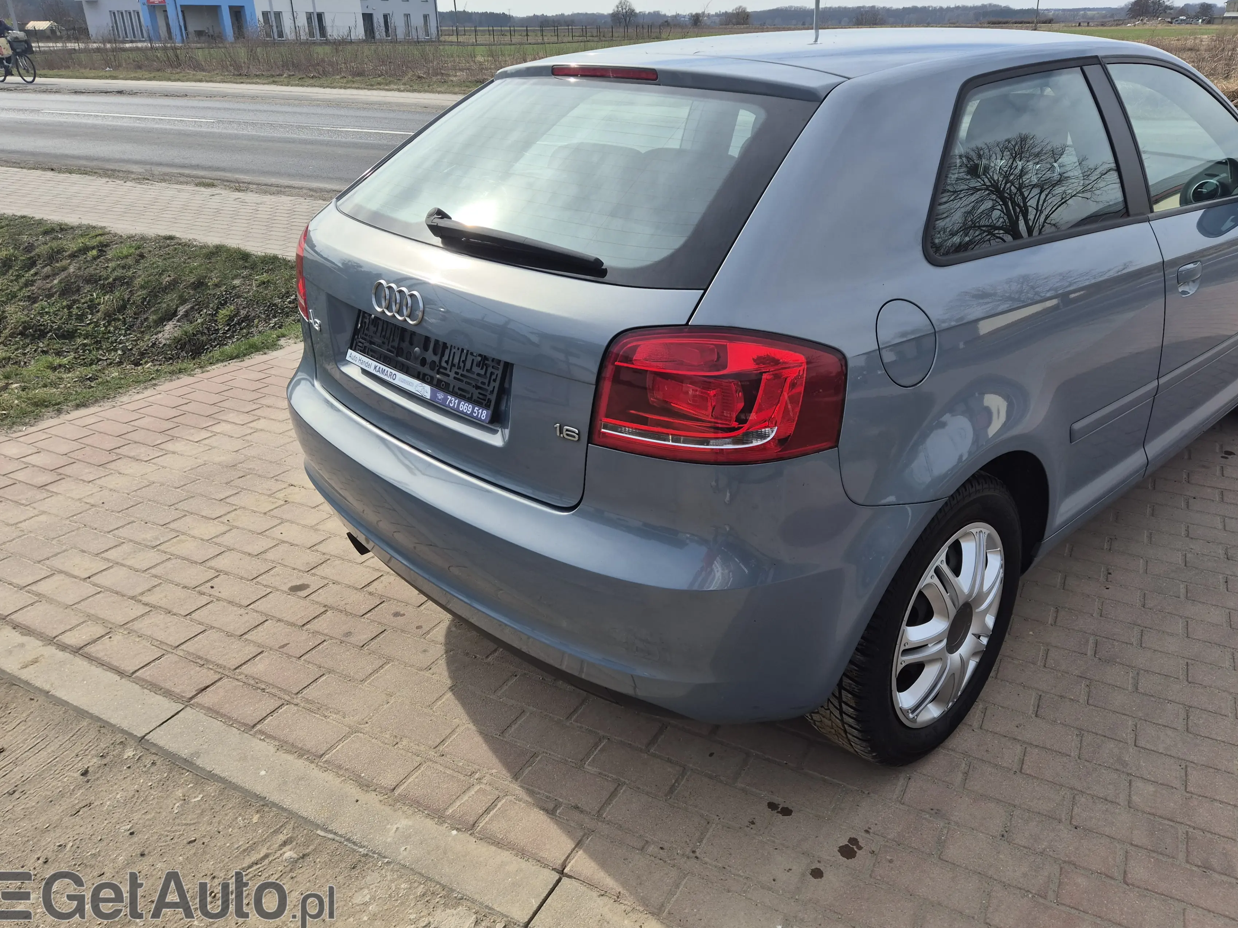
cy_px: 413
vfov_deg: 53.0
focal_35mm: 26
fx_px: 930
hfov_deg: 67.2
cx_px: 676
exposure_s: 1/1384
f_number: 1.8
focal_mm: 5.4
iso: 25
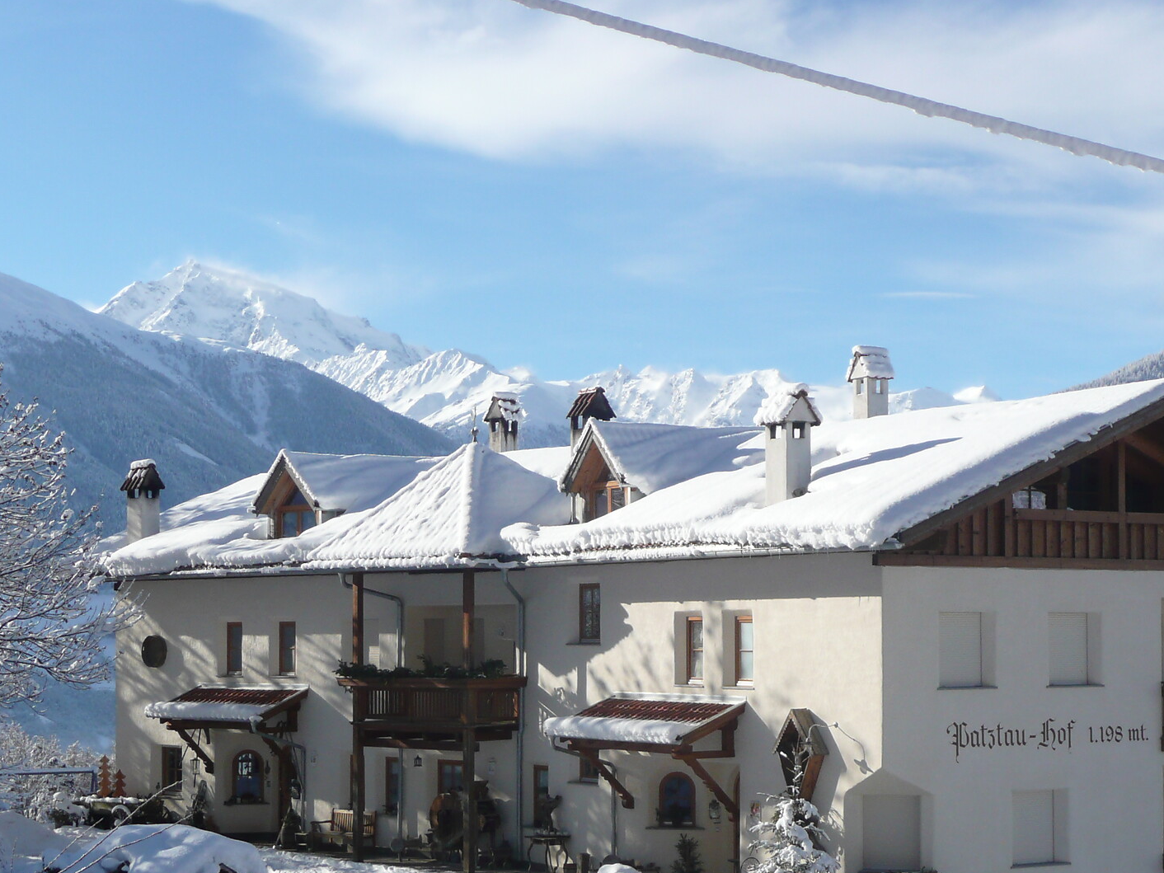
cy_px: 562
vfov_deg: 21.6
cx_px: 683
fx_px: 2287
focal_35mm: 68
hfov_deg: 28.5
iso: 100
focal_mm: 8.2
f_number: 4.2
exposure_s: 1/800
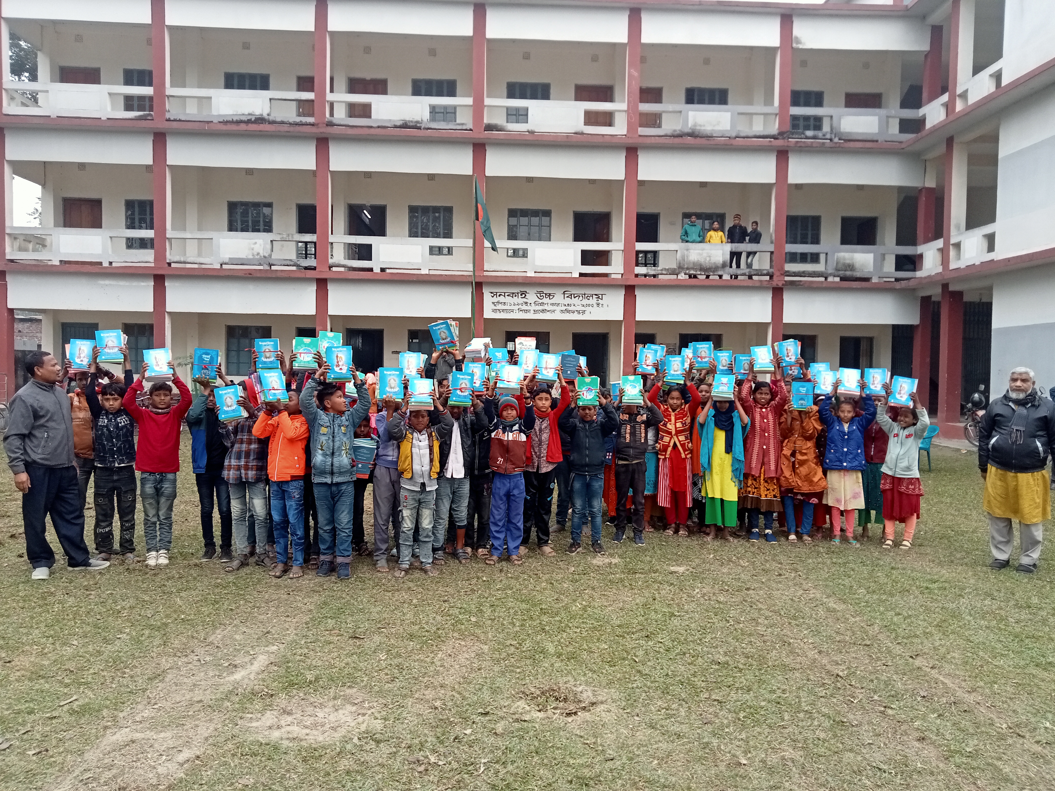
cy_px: 396
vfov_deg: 49.7
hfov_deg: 63.4
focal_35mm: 28
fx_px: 853
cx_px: 528
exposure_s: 1/134
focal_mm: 3.46
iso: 106
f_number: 2.2
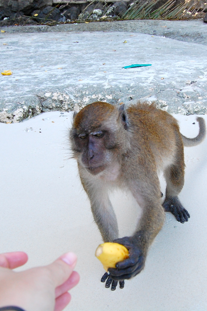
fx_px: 233
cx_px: 104
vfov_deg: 67.4
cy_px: 156
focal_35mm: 27
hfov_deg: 47.9
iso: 800
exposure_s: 1/250
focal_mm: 18
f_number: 10
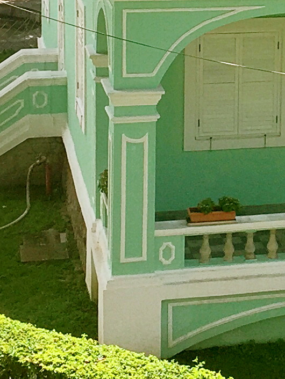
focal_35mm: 134
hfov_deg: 10.8
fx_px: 1470
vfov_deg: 14.5
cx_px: 396
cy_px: -4
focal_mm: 4.15
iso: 32
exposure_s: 1/1647
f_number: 2.2
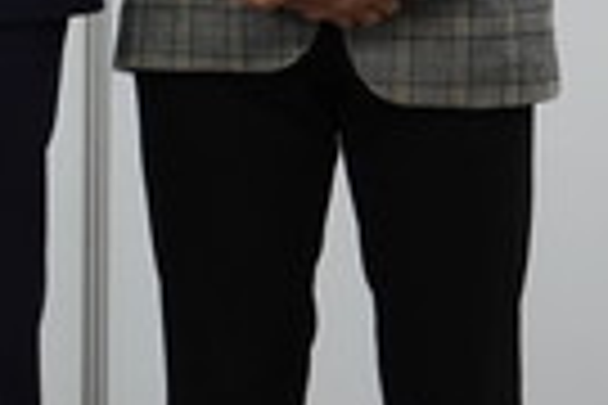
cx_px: -491
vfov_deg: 4.4
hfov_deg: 6.5
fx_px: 5269
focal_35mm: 312
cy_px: -292
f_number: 3.5
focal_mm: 25.61
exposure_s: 1/80
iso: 800
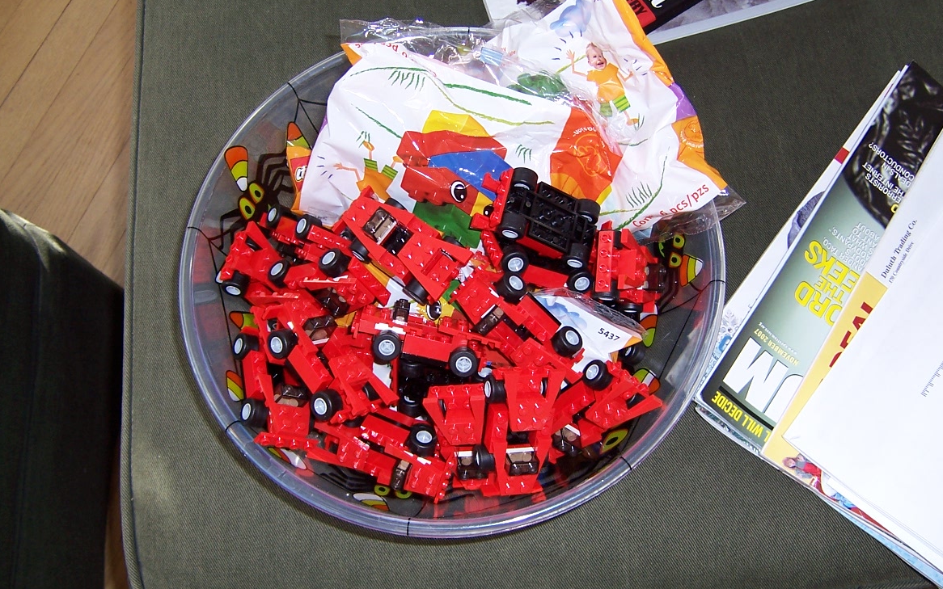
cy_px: 309
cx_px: 464
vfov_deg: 35.3
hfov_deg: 54.0
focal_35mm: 36
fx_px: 925
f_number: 2.8
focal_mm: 5.5
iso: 80
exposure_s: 1/60
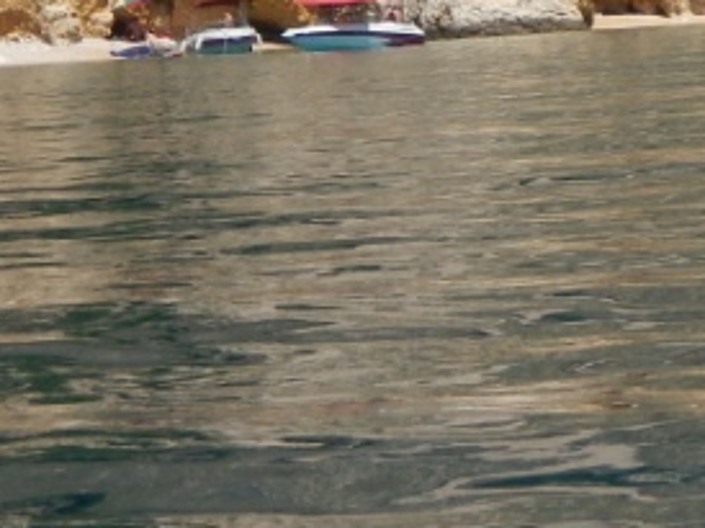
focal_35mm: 258
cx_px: 808
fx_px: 5250
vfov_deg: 5.7
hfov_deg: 7.6
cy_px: -234
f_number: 8.2
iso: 125
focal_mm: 12.3
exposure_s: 1/400
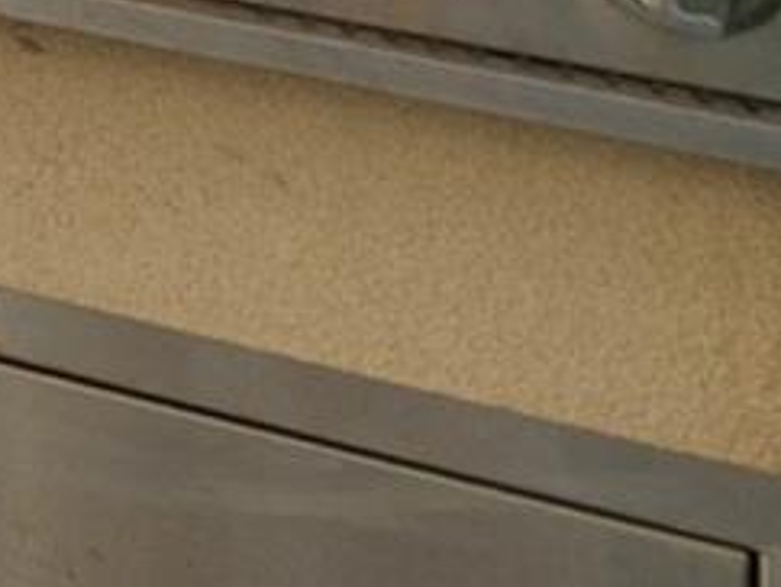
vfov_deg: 9.4
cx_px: -2033
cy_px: -1076
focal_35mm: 130
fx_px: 2936
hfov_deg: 9.1
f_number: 8
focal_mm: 16
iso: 125
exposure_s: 1/15
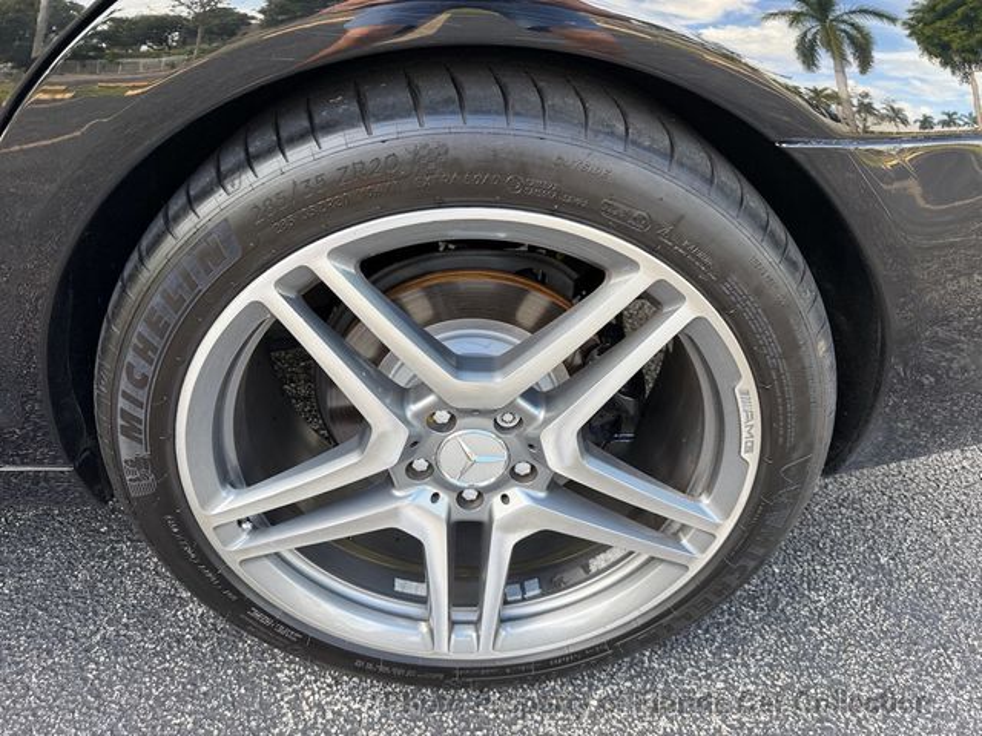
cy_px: 368
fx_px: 681
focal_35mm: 24
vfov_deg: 56.8
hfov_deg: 71.6
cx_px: 491
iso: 80
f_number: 1.78
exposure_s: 1/228
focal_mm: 6.76
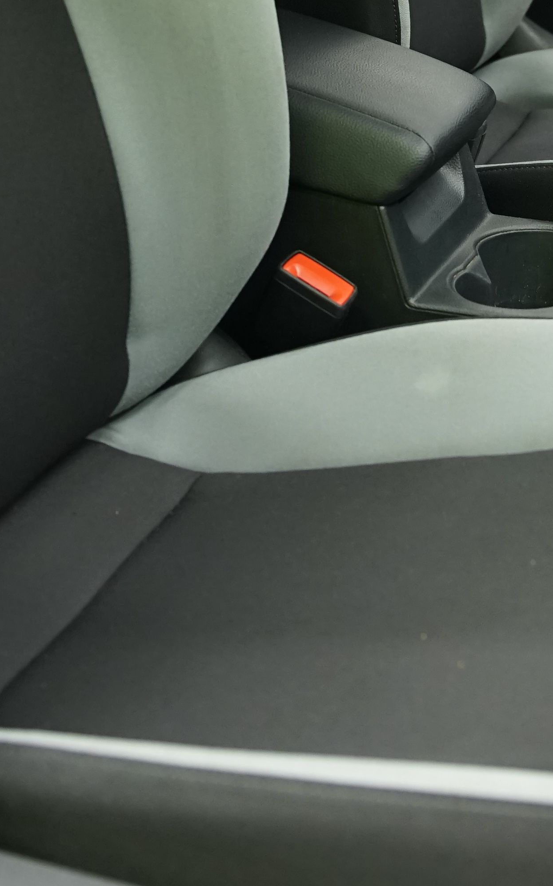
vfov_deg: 23.1
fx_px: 2074
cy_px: -2
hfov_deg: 15.1
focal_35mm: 86
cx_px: 448
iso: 1250
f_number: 3.2
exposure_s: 1/30
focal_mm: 28
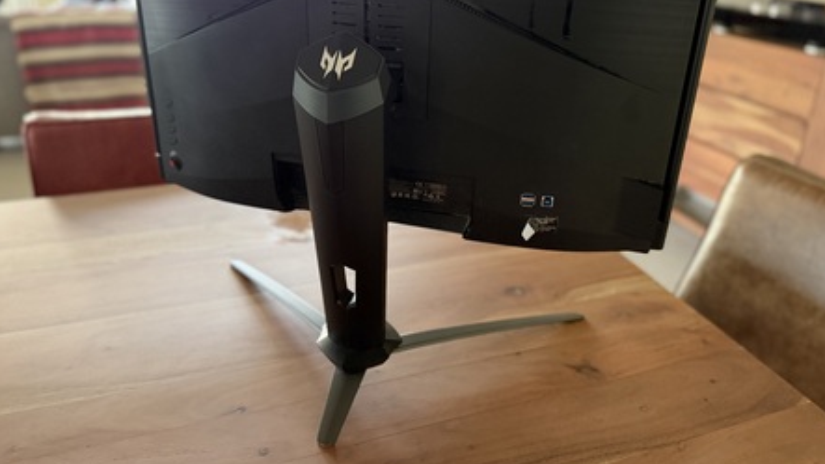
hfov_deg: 69.9
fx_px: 591
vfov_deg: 42.6
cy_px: 182
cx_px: 405
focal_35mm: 27
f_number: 1.78
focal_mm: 6.76
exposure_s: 1/37
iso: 1000
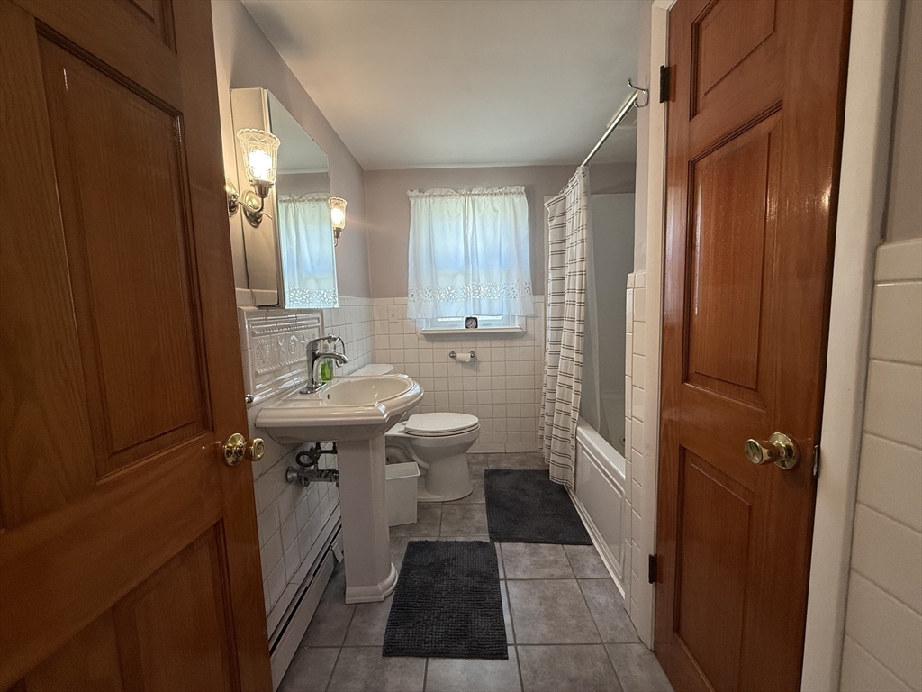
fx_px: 373
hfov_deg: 102.1
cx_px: 461
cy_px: 346
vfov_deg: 85.7
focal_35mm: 14
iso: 160
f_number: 2.2
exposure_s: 1/120
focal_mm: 2.22
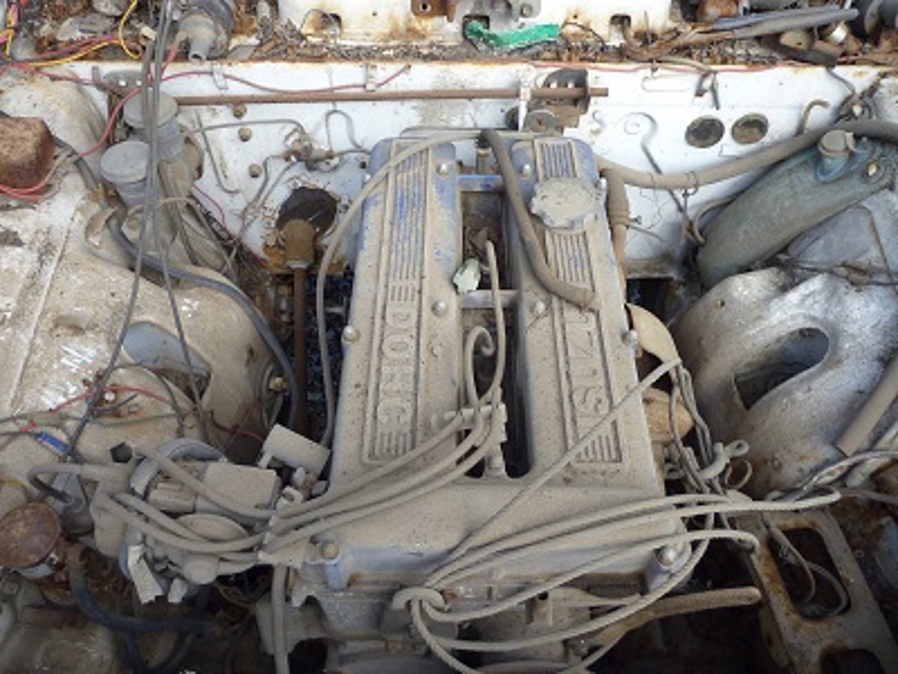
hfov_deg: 63.4
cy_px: 337
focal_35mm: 28
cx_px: 449
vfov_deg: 49.7
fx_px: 726
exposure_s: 1/200
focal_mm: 5
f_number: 3.1
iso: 100
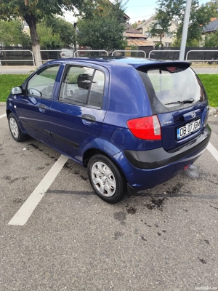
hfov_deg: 58.9
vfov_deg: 73.9
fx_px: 193
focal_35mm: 23
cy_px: 146
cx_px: 109
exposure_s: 1/280
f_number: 1.65
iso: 50
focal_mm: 6.19
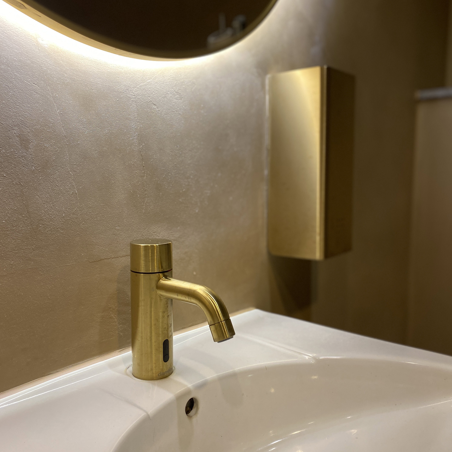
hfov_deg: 52.5
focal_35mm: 31
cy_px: 242
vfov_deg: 52.5
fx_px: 458
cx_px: 227
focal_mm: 4.25
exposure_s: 1/50
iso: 125
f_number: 1.8
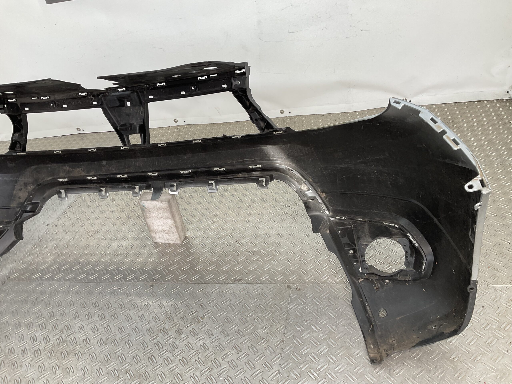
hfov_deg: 61.7
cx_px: 256
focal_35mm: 29
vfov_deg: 48.2
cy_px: 192
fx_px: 429
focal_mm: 3
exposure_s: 1/100
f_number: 1.8
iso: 16
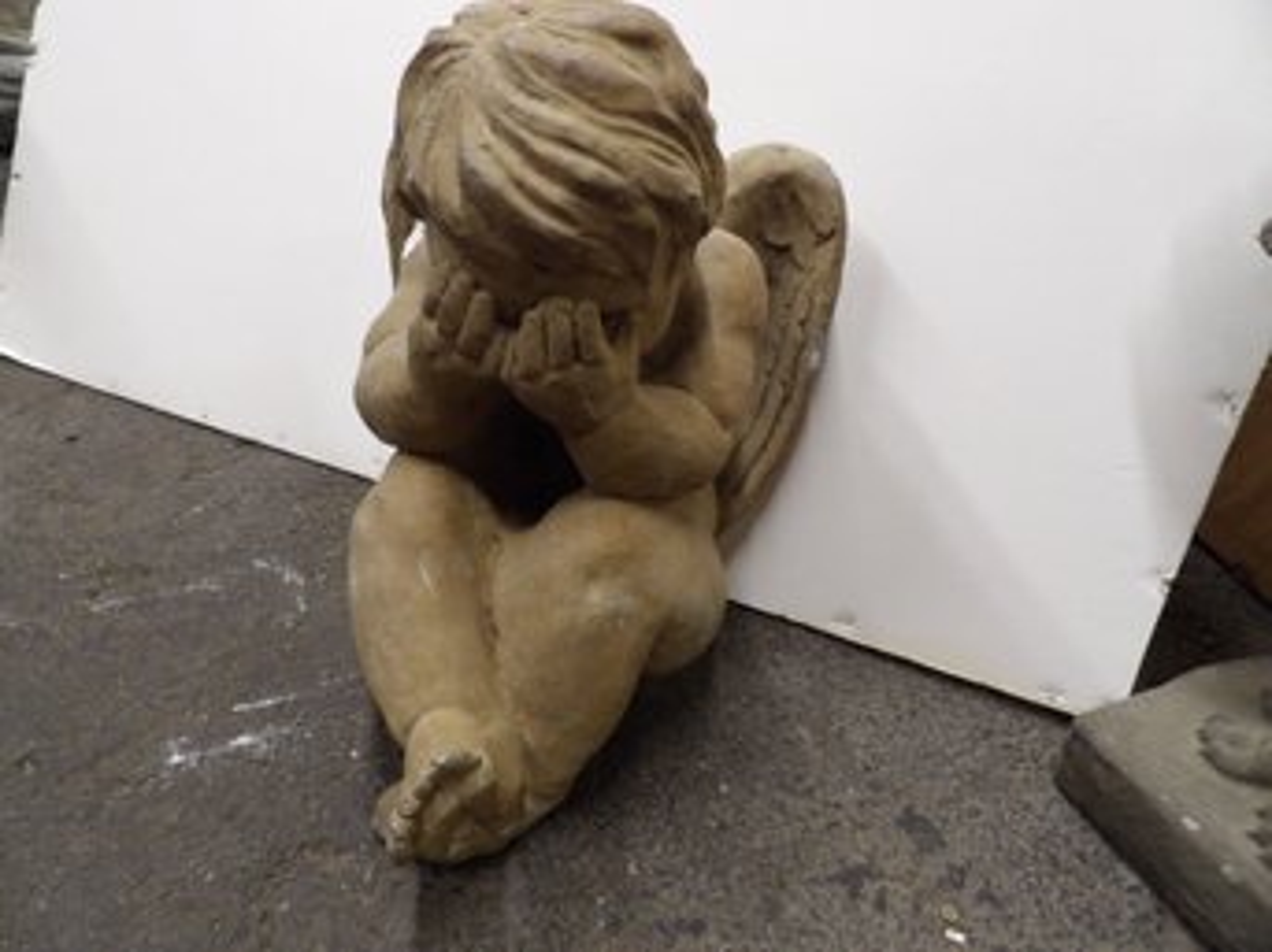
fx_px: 882
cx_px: 636
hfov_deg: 71.6
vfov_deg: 56.8
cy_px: 476
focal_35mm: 24
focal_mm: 4.3
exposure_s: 1/60
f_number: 2.8
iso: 554
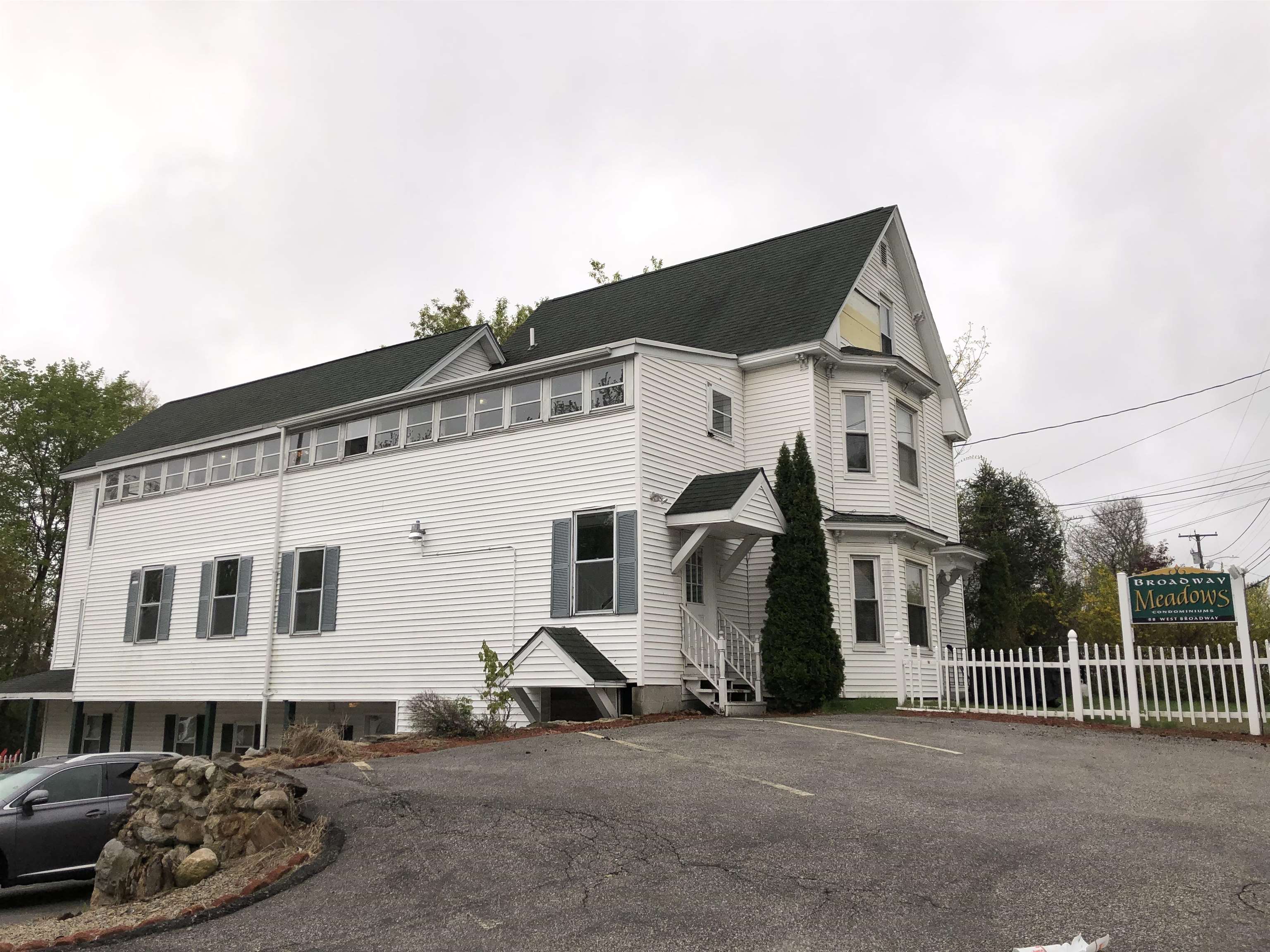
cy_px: 476
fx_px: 1027
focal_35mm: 28
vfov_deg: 49.7
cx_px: 635
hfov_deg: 63.4
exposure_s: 1/2404
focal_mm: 4
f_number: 1.8
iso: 20
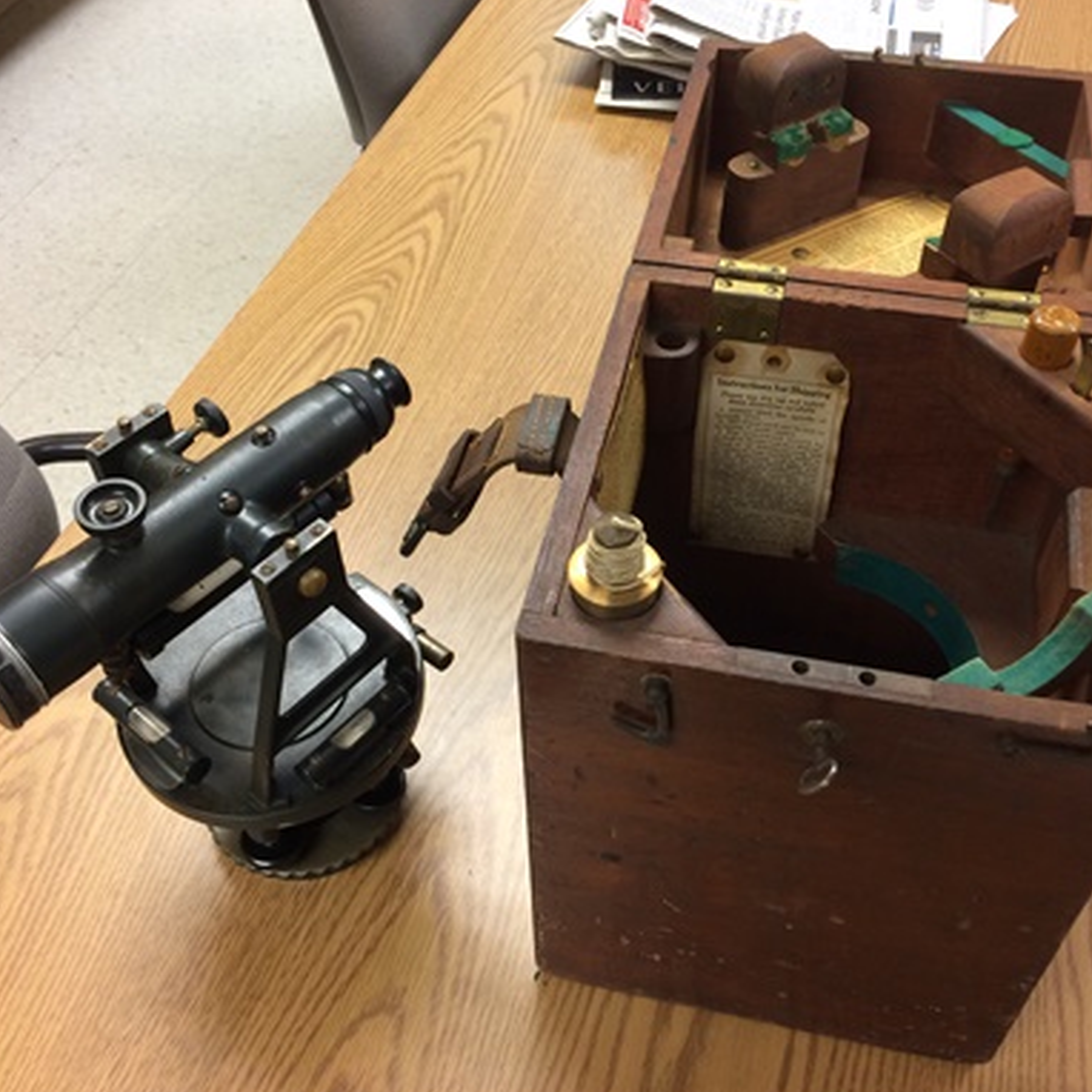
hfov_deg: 47.2
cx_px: 569
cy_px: 552
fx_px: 1249
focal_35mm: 35
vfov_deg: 47.2
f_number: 2.2
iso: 80
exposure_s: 1/30
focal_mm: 4.15
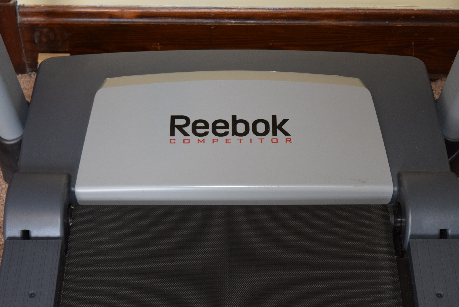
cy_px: 154
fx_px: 919
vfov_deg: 19.0
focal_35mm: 72
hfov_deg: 28.1
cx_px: 230
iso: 1800
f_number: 5.3
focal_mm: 48
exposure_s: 1/60
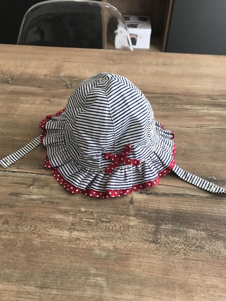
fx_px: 244
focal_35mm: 28
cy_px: 150
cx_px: 113
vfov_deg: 63.4
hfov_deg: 49.7
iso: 25
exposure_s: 1/33
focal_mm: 3.99
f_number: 1.8
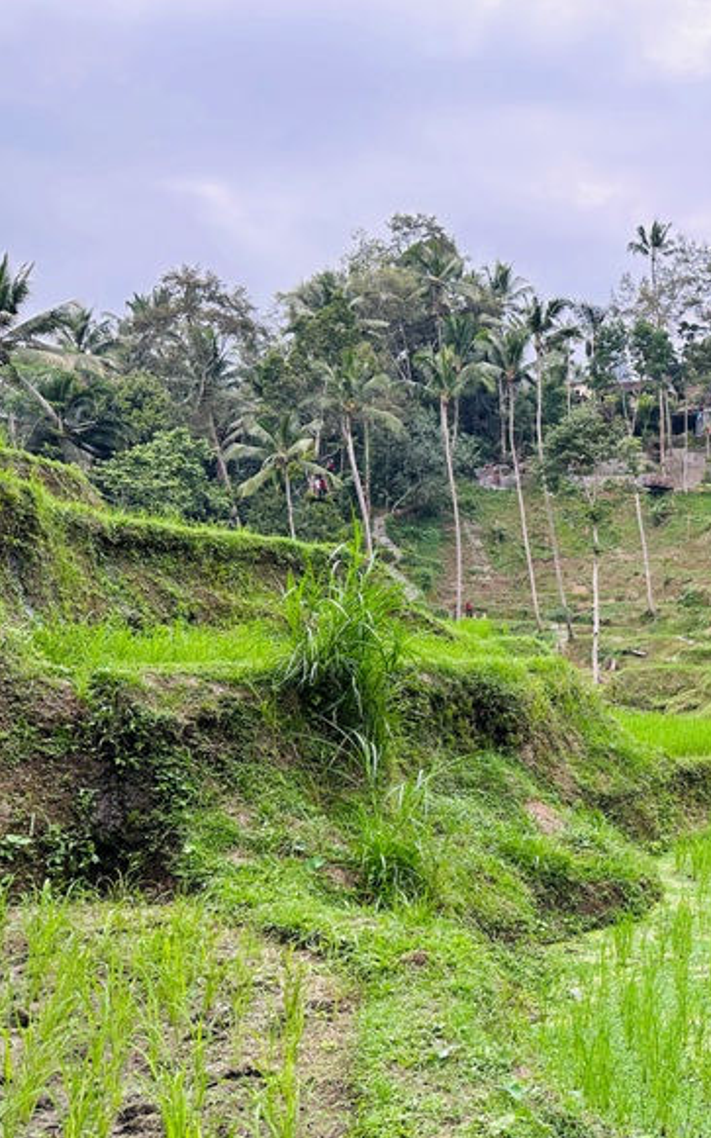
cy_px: 582
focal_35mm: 35
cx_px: 782
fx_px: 1085
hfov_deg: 32.0
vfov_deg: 55.3
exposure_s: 1/135
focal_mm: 6.86
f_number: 1.78
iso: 100
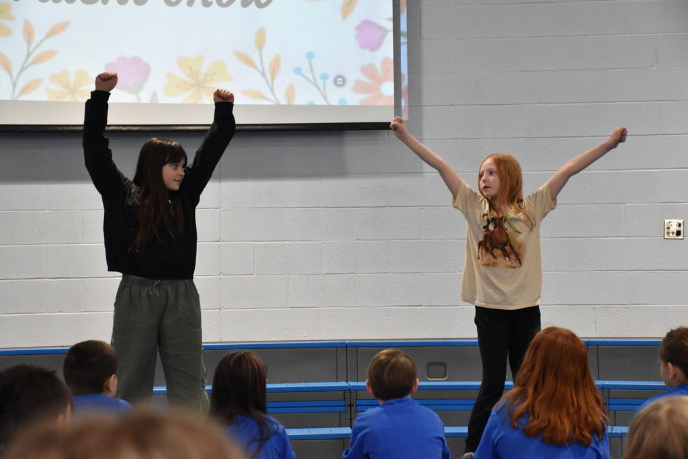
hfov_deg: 22.6
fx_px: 1720
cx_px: 344
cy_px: 230
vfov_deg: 15.2
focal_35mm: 90
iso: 6400
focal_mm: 60
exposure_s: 1/320
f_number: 5
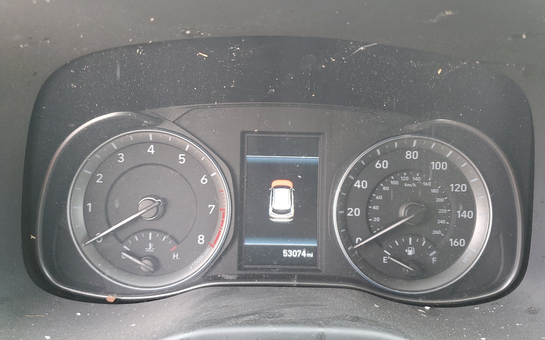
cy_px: 172
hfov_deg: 66.5
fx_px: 416
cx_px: 276
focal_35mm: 28
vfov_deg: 44.5
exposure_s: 1/60.2
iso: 158
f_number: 1.5
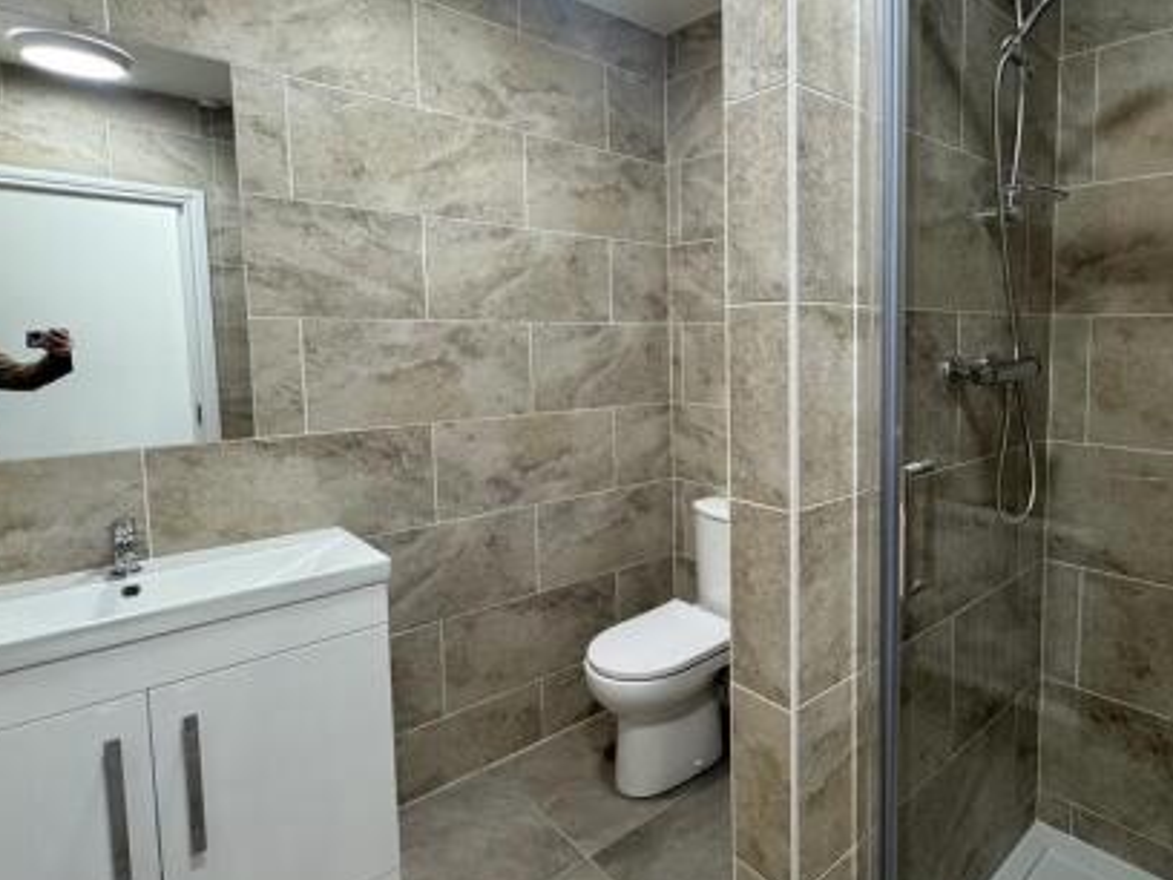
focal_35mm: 20
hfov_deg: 78.1
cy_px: 395
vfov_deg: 65.8
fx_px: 678
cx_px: 815
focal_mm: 2.22
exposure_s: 1/100
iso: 250
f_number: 2.2
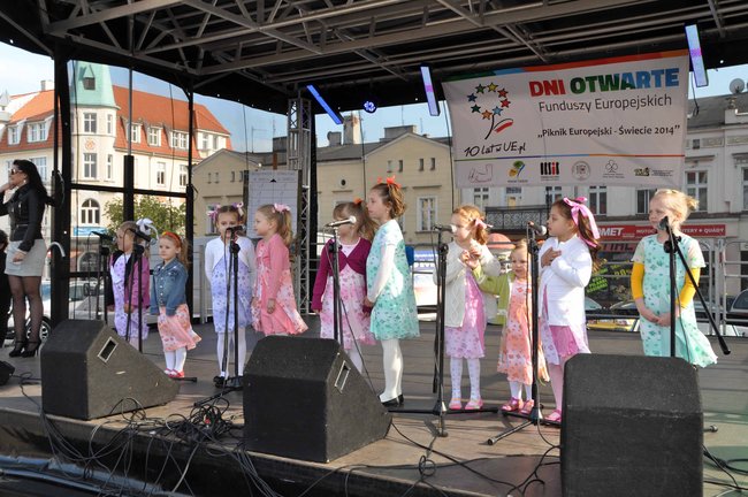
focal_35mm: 38
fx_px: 778
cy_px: 248
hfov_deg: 51.3
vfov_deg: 35.4
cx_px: 374
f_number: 10
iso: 250
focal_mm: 25
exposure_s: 1/160
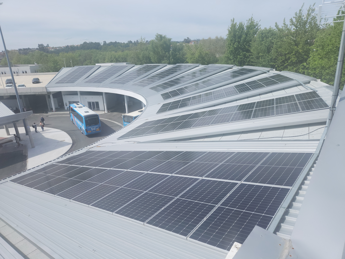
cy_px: 130
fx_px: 229
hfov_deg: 73.9
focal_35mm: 23
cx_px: 172
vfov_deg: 58.9
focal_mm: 5.4
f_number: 1.8
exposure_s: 1/1834
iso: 20
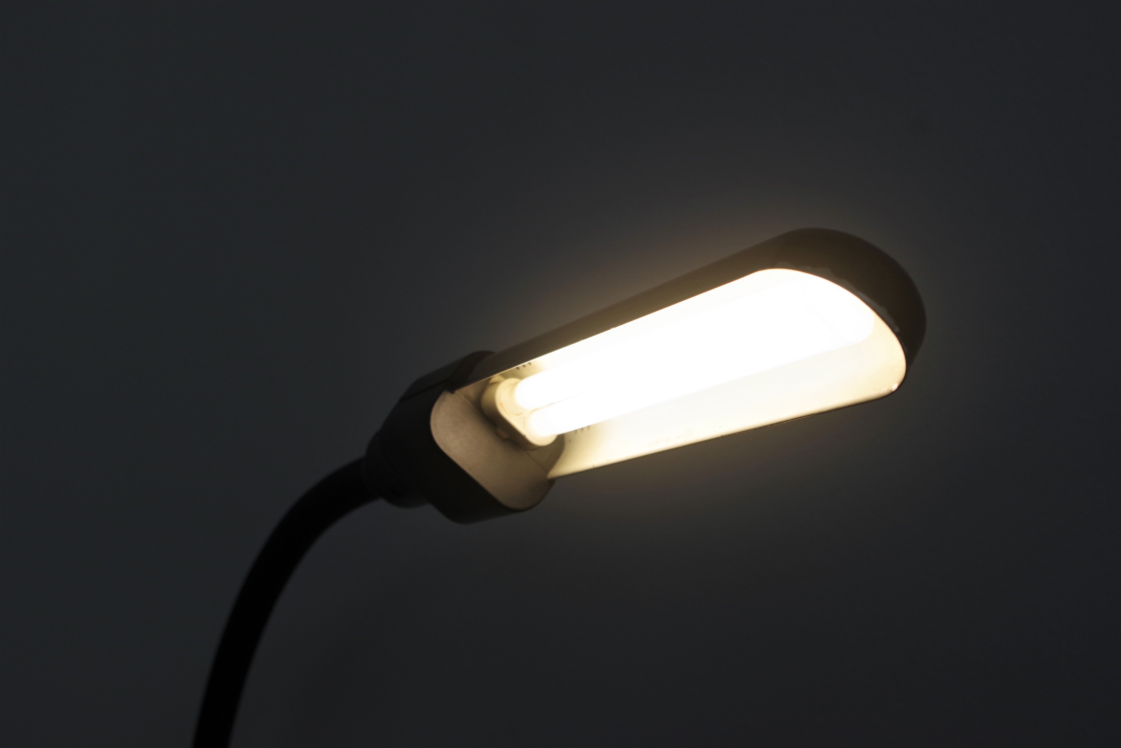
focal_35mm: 49
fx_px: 1526
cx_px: 560
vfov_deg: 27.5
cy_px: 374
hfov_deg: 40.3
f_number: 5.6
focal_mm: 32.5
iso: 200
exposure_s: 1/125
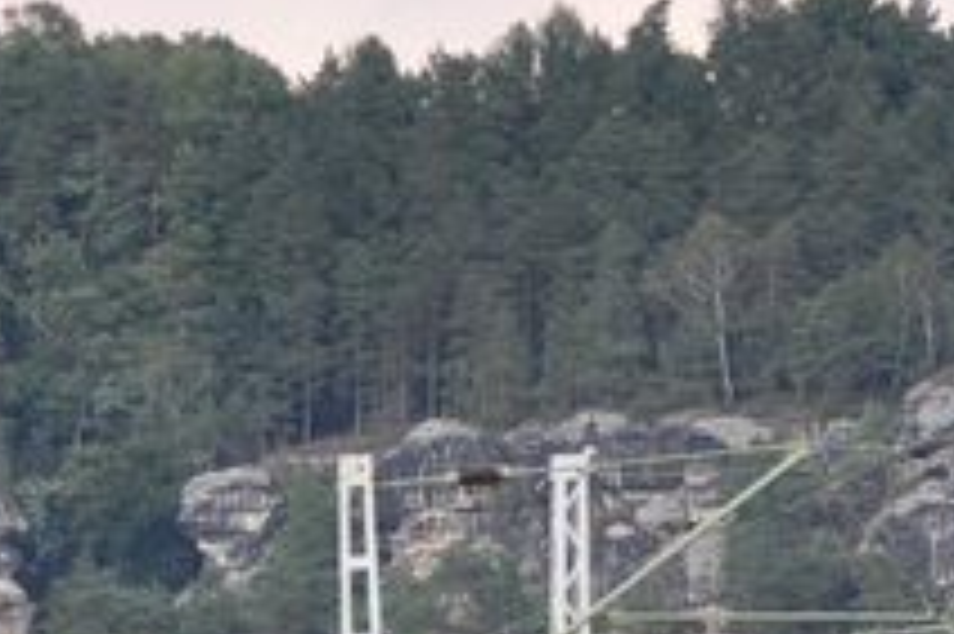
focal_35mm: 508
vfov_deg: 2.7
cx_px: 360
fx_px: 13451
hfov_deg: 4.1
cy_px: 863
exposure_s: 1/640
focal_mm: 70
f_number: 6.3
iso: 320
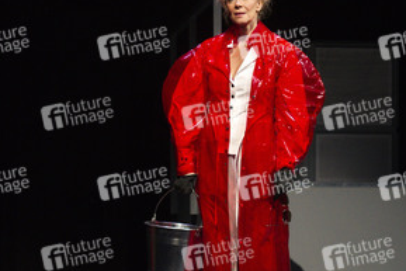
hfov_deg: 15.3
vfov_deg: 10.2
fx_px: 1512
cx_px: 237
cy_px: 149
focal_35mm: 134
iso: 1600
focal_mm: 86
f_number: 5
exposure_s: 1/100
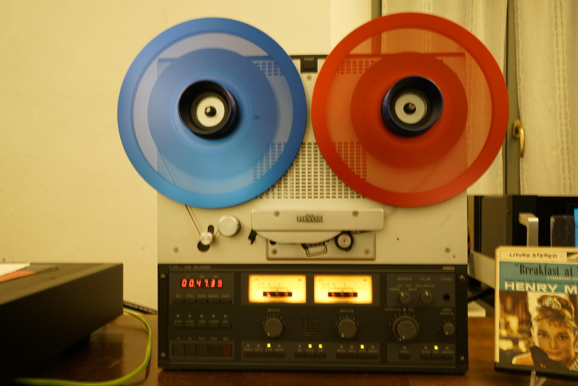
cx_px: 289
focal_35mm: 32
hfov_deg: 58.7
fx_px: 514
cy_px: 193
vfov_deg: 41.1
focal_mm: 32
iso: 100
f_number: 11
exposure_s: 3.2
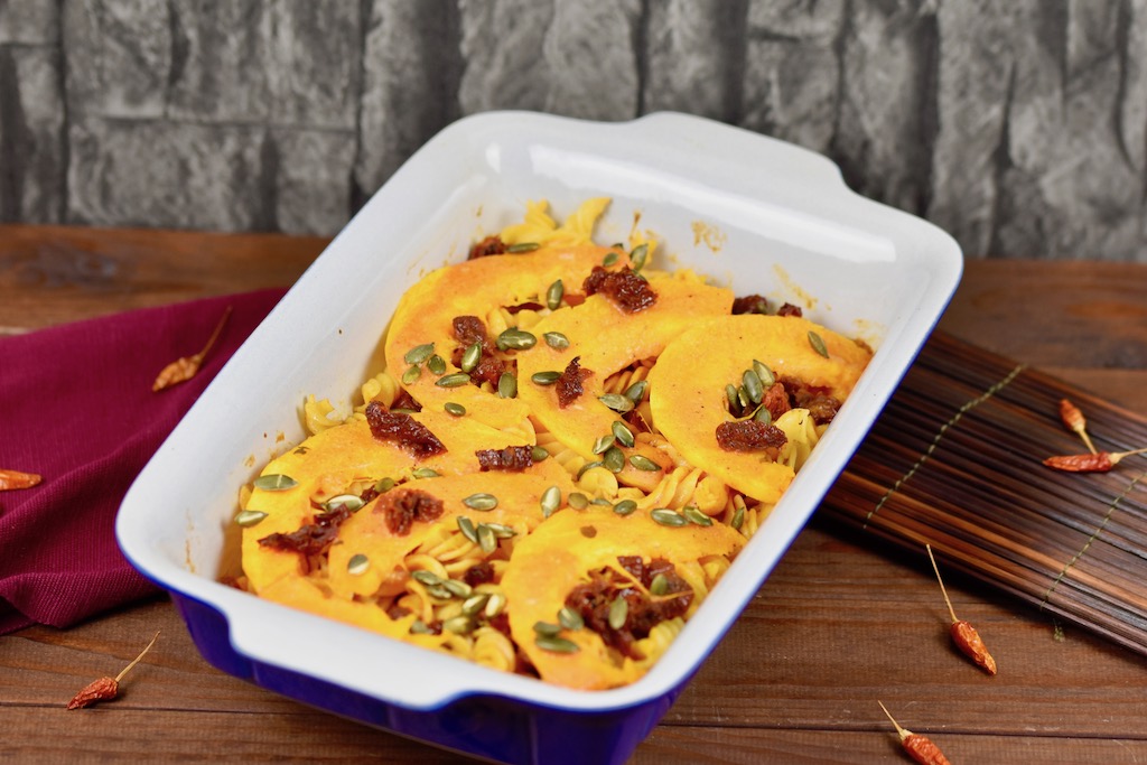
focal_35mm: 158
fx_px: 5018
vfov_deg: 8.7
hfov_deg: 13.0
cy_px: 382
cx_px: 574
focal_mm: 105
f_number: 4
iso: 400
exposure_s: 1/80
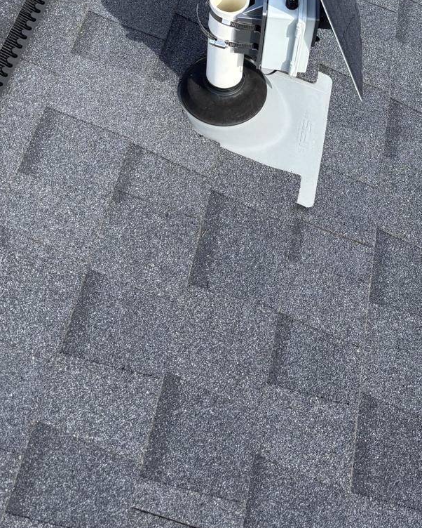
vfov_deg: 31.7
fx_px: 843
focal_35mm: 54
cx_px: 239
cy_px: -18
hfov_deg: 28.1
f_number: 1.6
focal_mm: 5.96
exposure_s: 1/1103
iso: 50
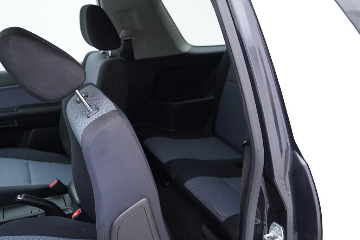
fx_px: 360
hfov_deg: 53.1
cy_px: 120
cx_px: 180
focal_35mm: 36
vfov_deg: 36.9
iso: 200
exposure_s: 1/40
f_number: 2.8
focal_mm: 24
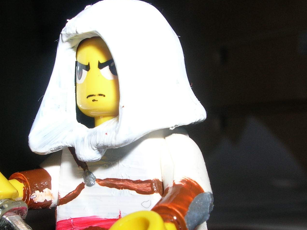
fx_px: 558
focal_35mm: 63
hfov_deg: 30.7
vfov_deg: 23.2
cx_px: 137
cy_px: 152
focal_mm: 5.8
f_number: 5.6
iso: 50
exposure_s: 1/60.1
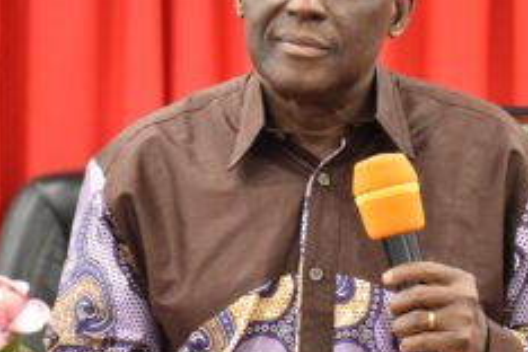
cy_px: 153
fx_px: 3753
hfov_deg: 8.0
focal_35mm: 256
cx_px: 359
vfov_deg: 5.4
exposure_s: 1/60
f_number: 4.8
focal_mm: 95
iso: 1600
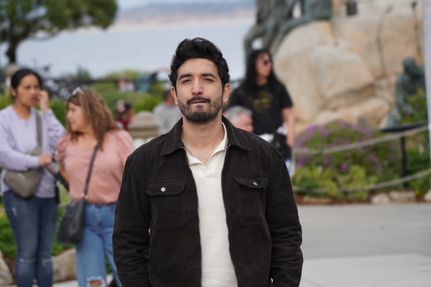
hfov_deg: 8.3
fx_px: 2981
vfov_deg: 5.5
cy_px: 144
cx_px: 216
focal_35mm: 249
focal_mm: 166
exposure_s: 1/1250
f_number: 5.6
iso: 800
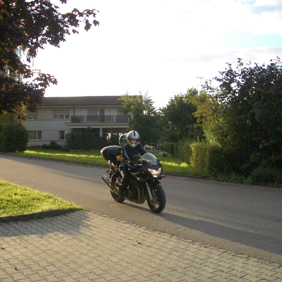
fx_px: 387
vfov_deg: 40.0
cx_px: 144
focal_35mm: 42
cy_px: 142
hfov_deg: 40.0
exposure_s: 1/400
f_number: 2.6
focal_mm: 5.8
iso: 50
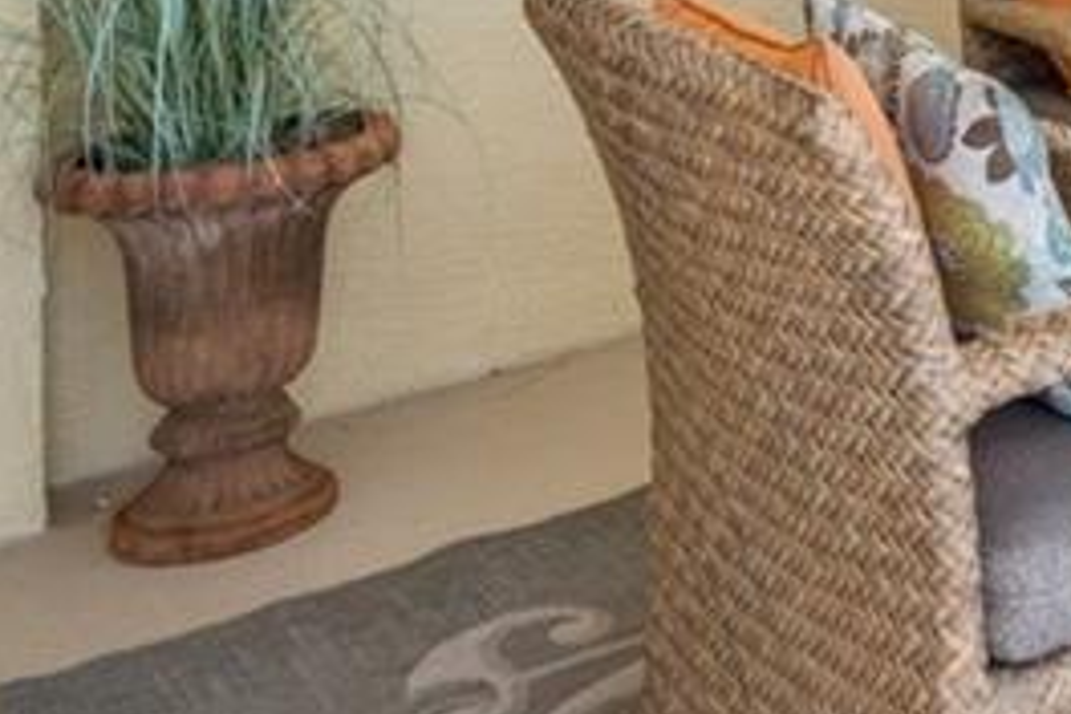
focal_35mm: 62
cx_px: 1517
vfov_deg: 19.3
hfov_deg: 25.8
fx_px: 1844
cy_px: -343
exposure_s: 1/50
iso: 200
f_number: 8
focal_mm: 16
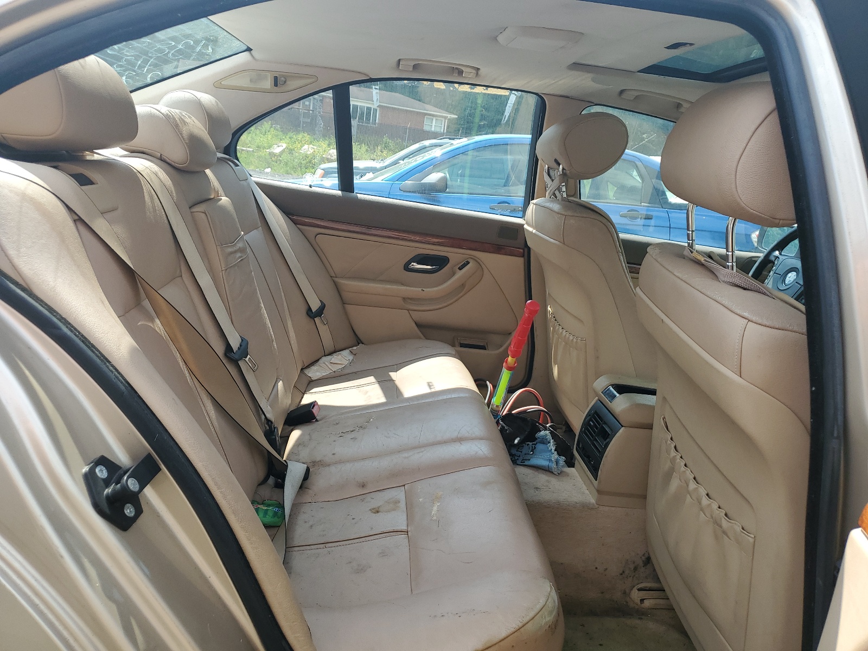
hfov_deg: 67.3
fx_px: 652
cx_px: 434
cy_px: 326
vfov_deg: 53.1
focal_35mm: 26
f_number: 1.5
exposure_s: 1/909
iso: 50
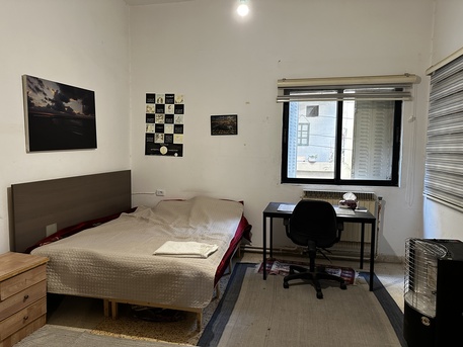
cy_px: 174
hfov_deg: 71.6
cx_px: 232
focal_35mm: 24
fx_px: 321
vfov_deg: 56.8
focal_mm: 6.86
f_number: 1.78
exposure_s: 1/50
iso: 320
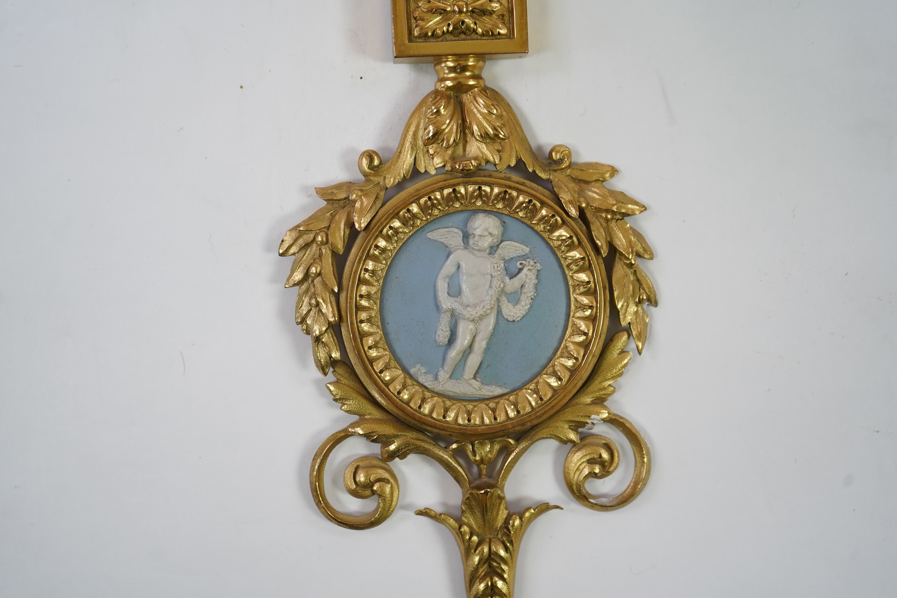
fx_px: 1121
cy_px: 299
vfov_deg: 29.9
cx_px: 448
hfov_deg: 43.6
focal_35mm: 45
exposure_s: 1/60
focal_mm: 45
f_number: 5
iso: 400
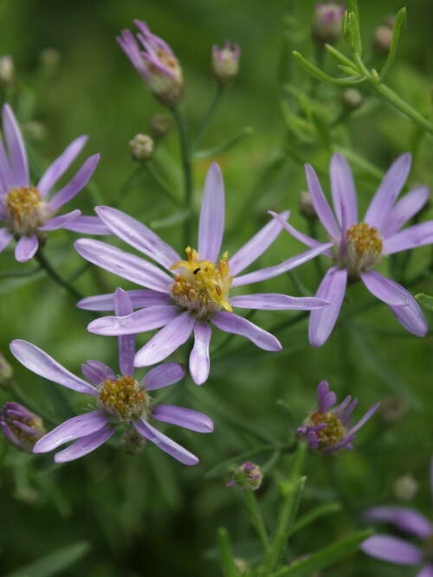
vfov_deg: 9.9
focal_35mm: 200
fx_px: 3337
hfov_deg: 7.4
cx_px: 216
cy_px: 288
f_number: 3.5
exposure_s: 1/350
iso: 100
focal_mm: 50.69
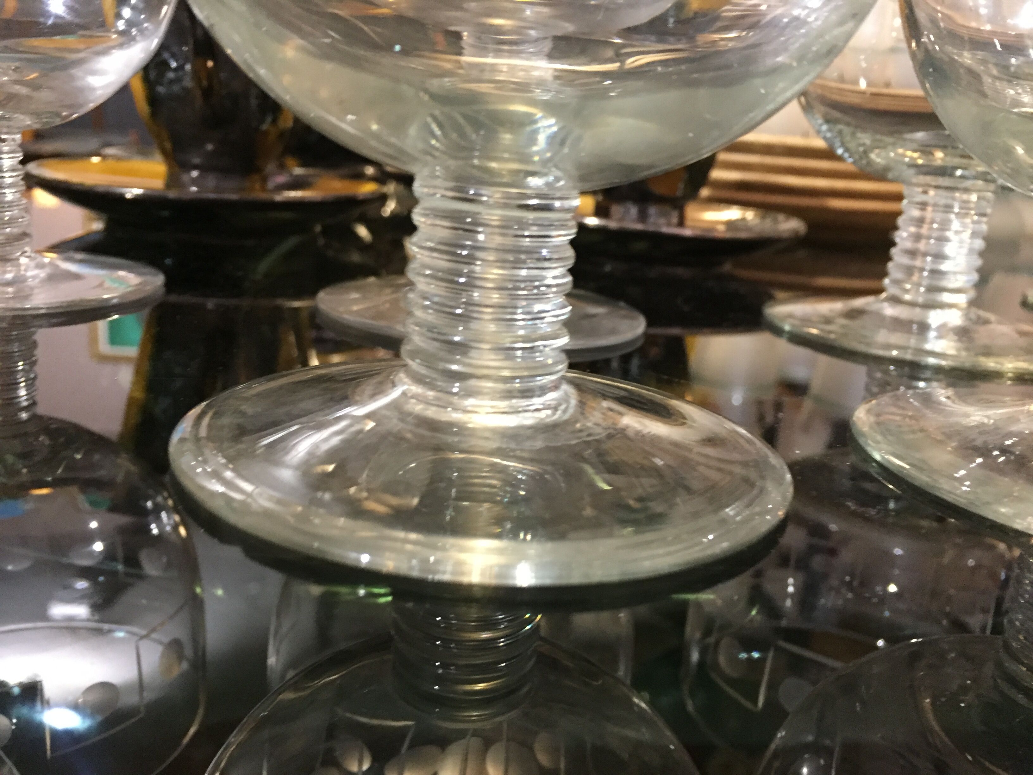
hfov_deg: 61.7
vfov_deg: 48.2
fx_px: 865
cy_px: 388
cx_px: 516
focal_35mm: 29
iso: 250
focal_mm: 4.15
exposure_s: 1/17
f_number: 2.2
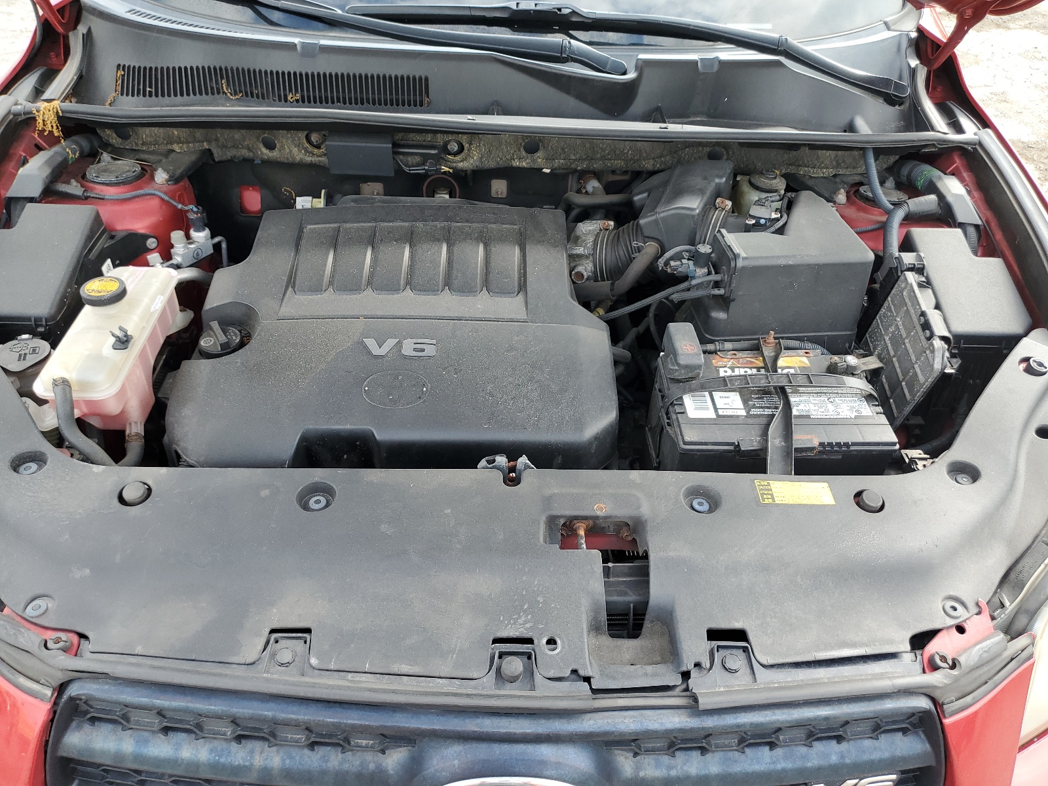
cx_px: 524
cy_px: 393
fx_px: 787
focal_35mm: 26
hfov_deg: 67.3
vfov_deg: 53.1
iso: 50
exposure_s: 1/278
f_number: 1.5
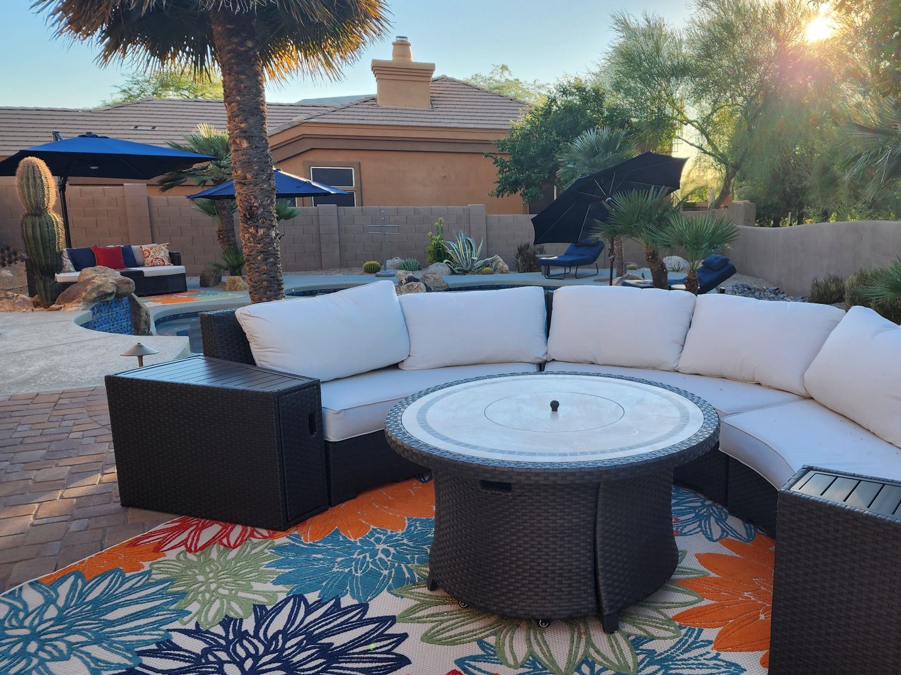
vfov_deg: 45.4
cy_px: 349
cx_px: 592
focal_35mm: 31
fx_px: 807
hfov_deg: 57.2
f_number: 1.8
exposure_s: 1/190
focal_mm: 6.4
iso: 12
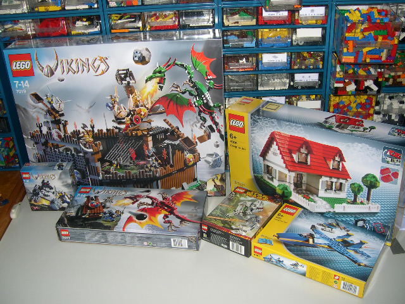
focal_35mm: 38
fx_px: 445
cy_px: 152
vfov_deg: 37.7
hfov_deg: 49.0
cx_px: 202
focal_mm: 8
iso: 100
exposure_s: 1/60
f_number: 2.8
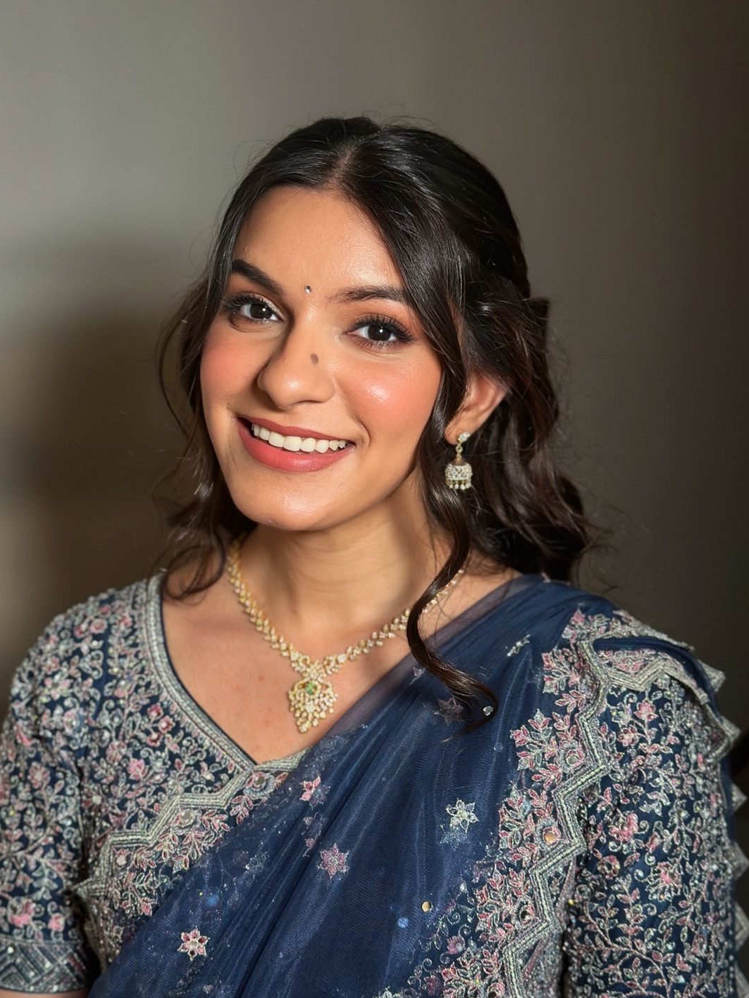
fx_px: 1557
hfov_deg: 27.0
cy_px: 488
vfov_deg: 35.5
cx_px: 350
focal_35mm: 54
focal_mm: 6.86
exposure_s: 1/60
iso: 200
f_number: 1.78
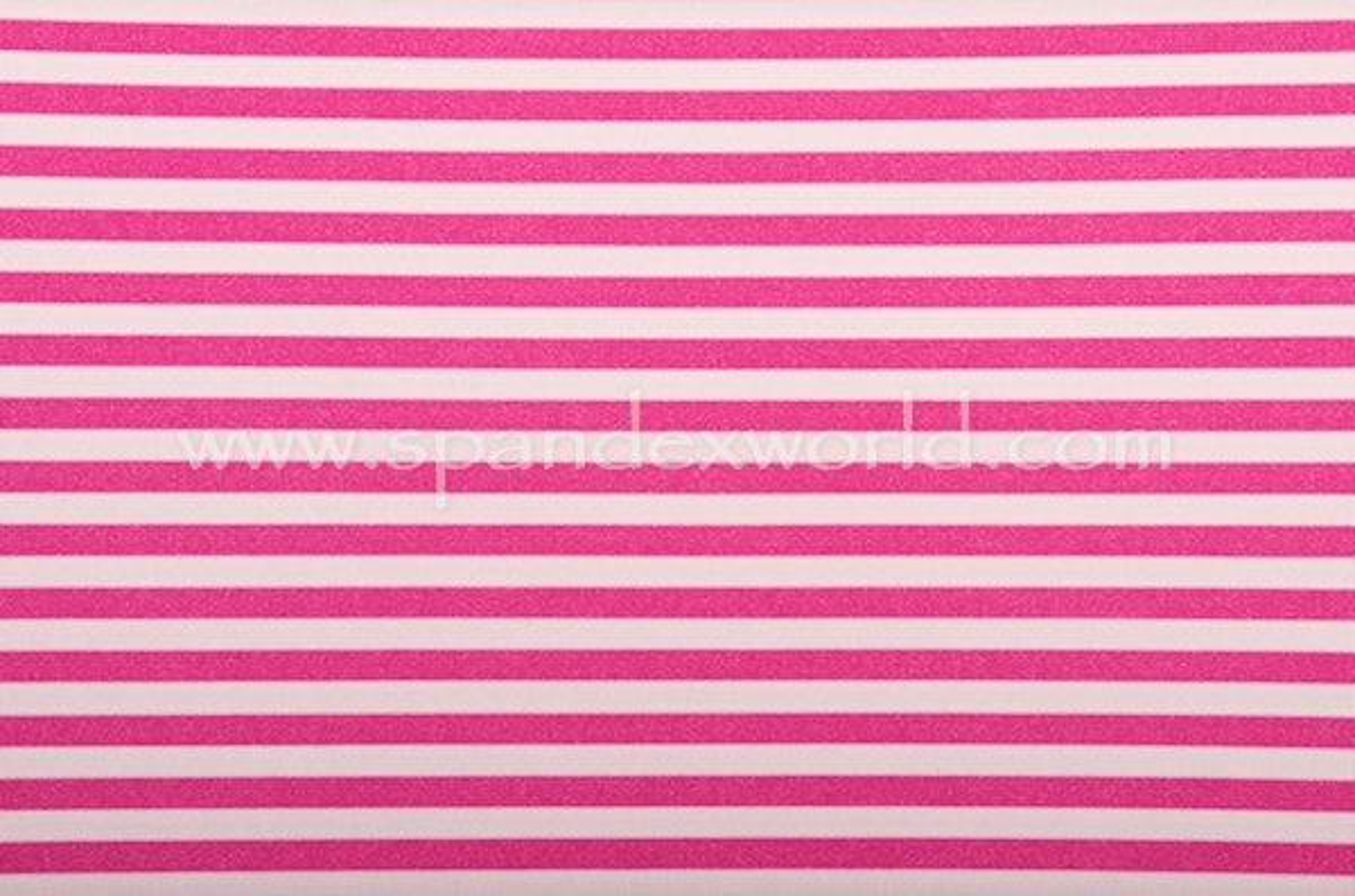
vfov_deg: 5.4
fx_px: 9575
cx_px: 678
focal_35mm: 255
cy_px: 448
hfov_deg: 8.1
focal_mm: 170
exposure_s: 1/200
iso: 200
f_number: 22
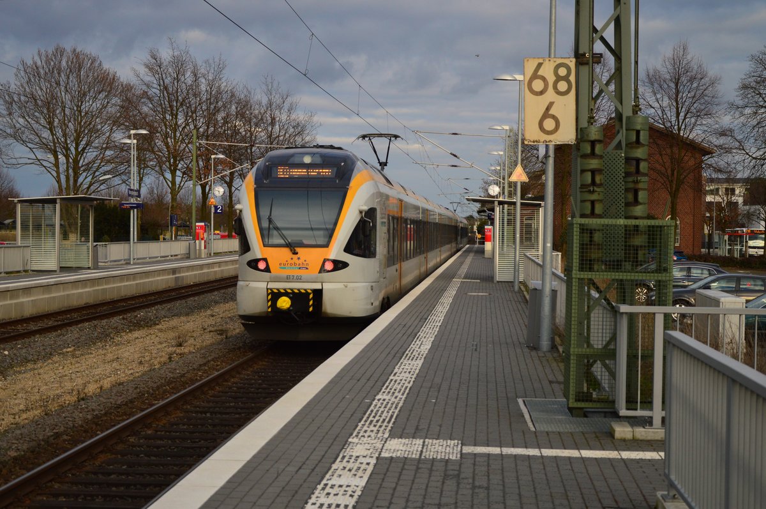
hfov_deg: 33.4
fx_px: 1275
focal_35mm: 60
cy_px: 254
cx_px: 383
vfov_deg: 22.6
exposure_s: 1/640
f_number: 5.6
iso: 400
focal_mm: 40
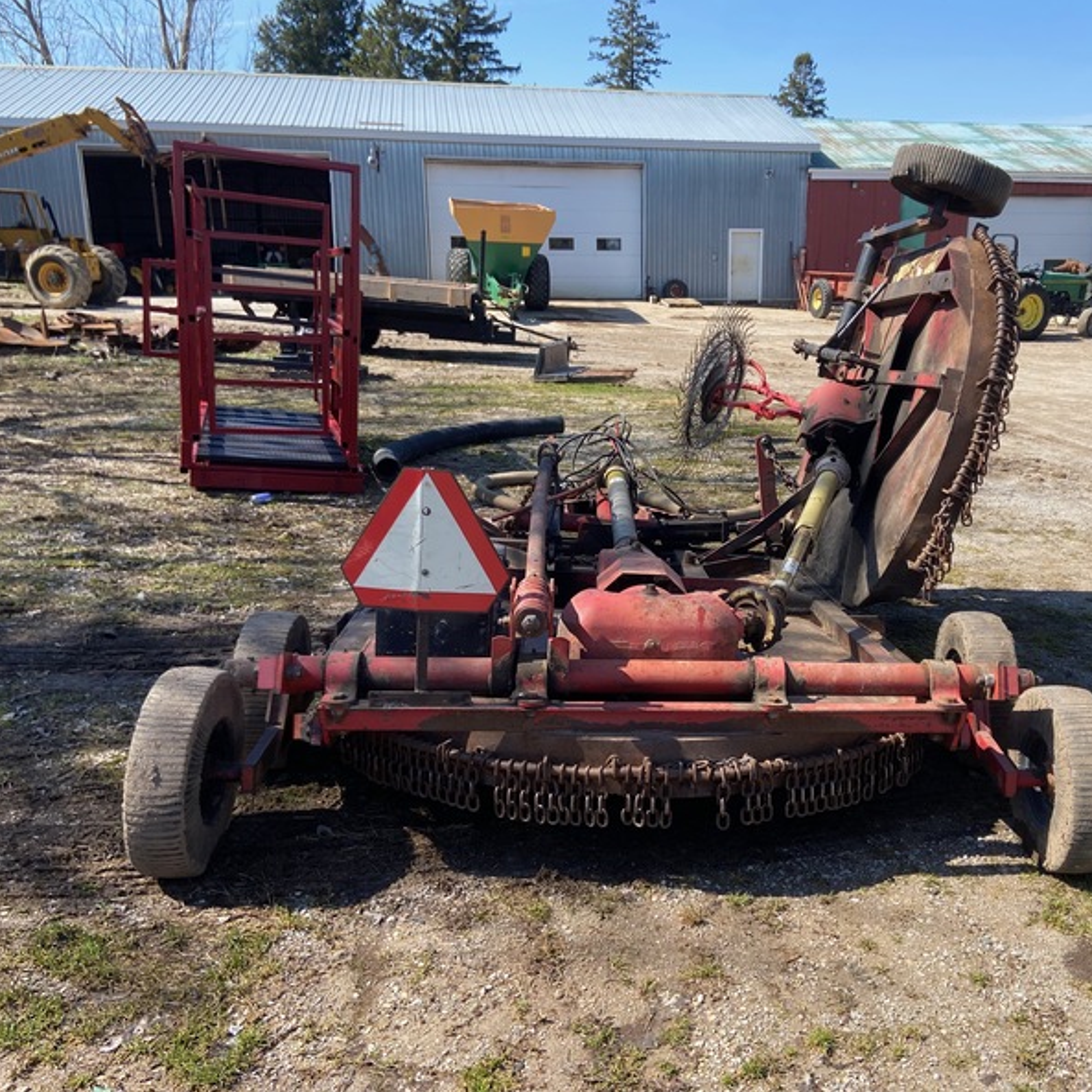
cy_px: 545
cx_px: 689
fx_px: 1106
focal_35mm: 31
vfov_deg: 52.5
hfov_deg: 51.9
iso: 32
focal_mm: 4.25
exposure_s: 1/1585
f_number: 1.8
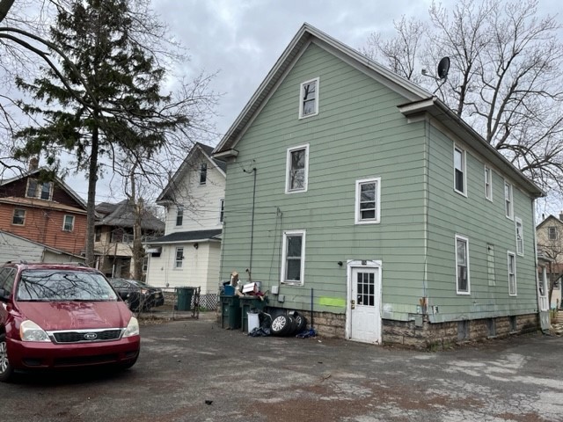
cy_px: 211
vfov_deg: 53.1
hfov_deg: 67.3
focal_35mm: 26
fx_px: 423
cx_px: 282
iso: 32
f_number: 1.6
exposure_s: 1/1350
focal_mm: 4.2
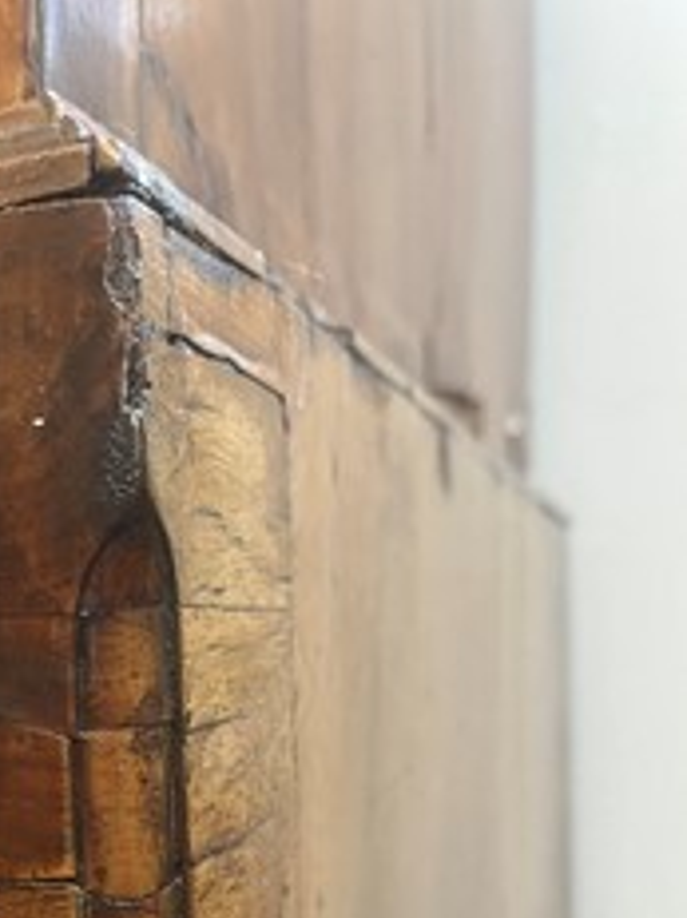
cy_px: 791
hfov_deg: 31.0
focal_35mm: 45
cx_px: 99
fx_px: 1192
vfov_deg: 39.6
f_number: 1.6
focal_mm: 5.1
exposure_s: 1/50
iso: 500
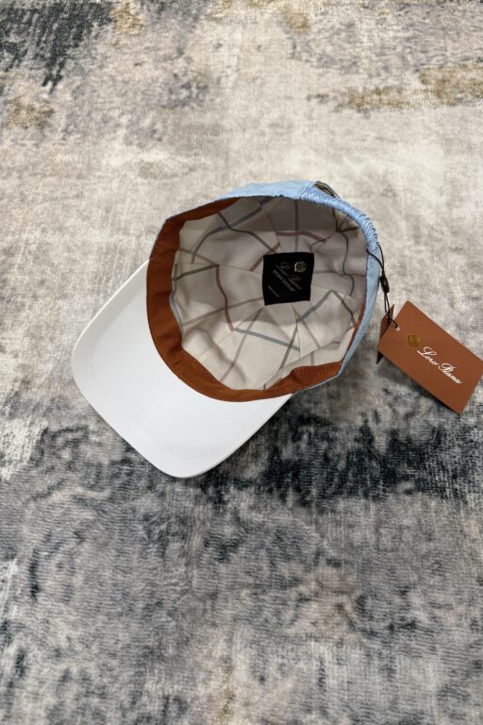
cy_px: 360
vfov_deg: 69.4
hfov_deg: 49.5
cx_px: 267
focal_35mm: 26
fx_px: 523
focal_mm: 6.76
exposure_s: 1/100
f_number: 1.78
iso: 200
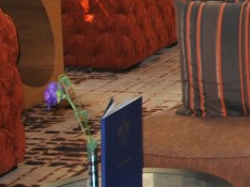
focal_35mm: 170
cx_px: 567
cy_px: -63
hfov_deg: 10.3
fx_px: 1226
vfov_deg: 8.6
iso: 200
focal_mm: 24
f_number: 4.5
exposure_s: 1/60
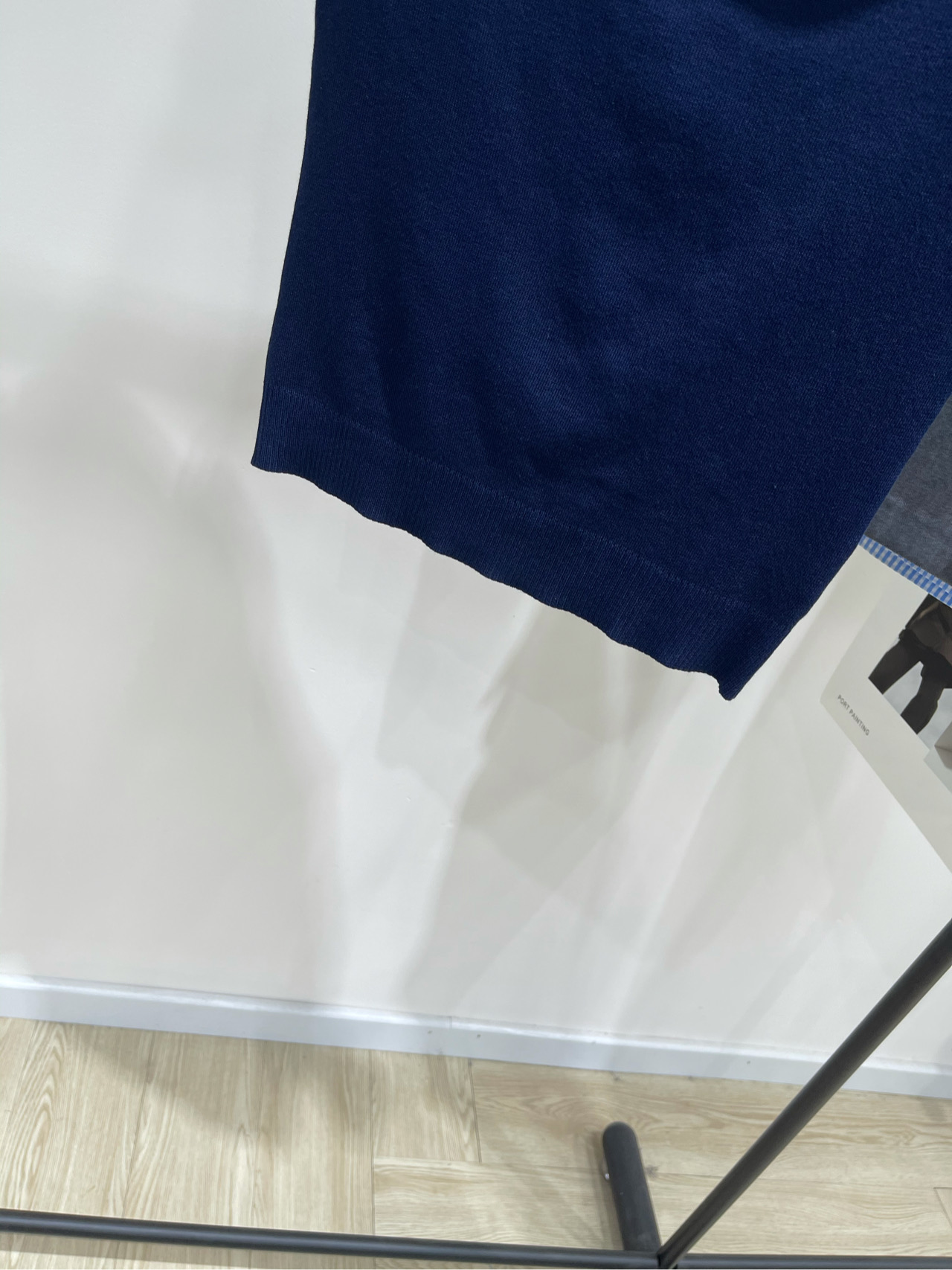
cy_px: 635
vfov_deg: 67.3
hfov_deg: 53.1
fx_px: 954
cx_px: 476
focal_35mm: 26
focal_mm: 5.1
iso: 64
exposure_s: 1/121
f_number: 1.6
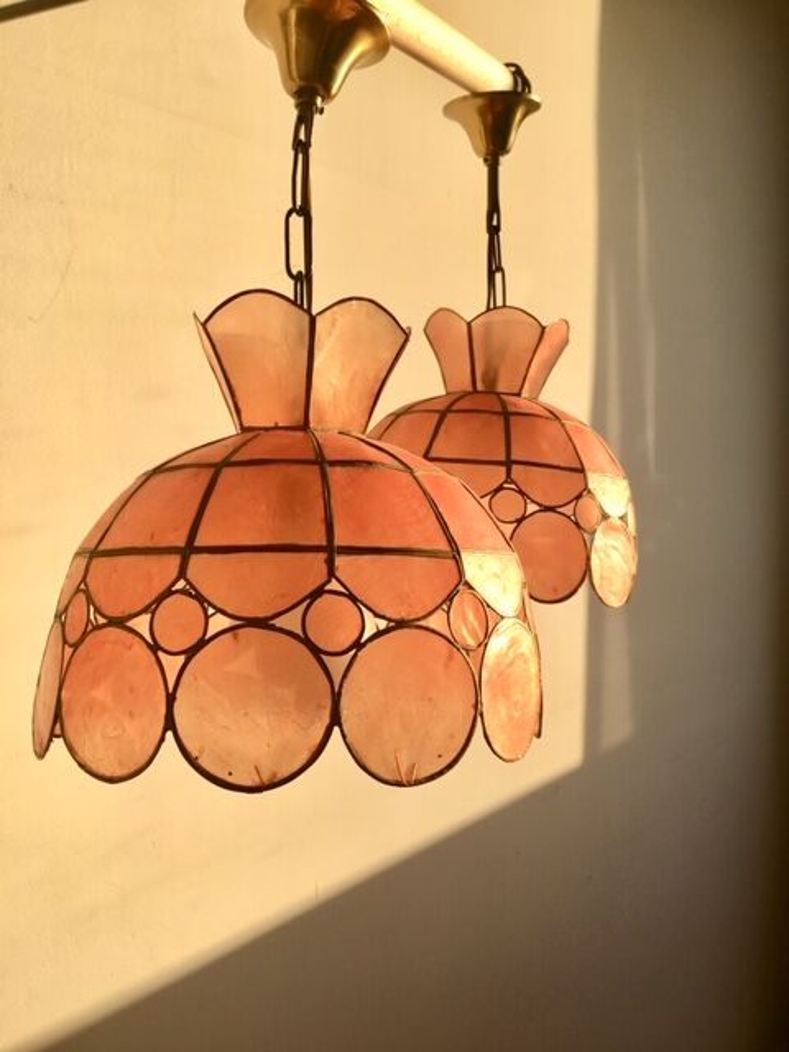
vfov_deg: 61.7
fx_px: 881
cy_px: 526
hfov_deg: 48.2
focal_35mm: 29
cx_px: 394
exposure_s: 1/416
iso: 25
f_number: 2.2
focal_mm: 4.15
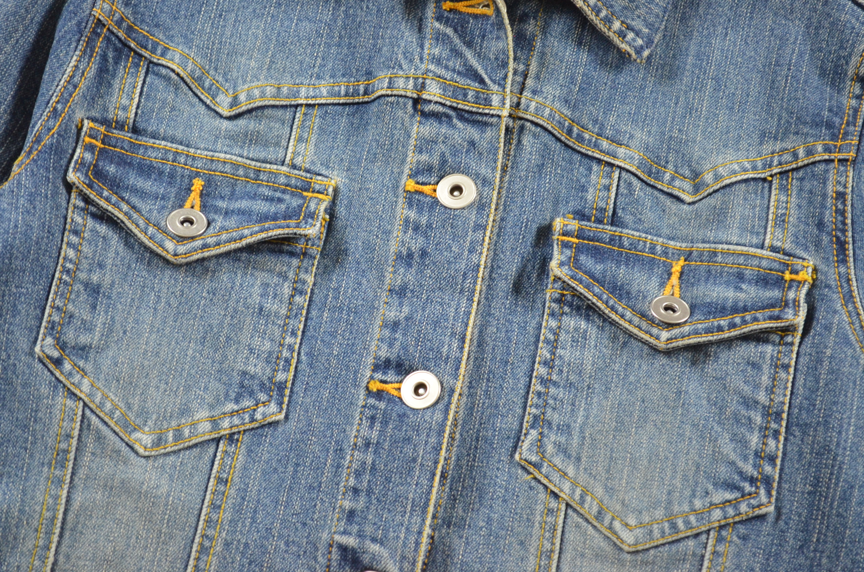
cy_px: 286
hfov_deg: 24.7
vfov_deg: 16.5
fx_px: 1976
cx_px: 432
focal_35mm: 82
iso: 1600
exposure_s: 1/20
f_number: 5.6
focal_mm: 55
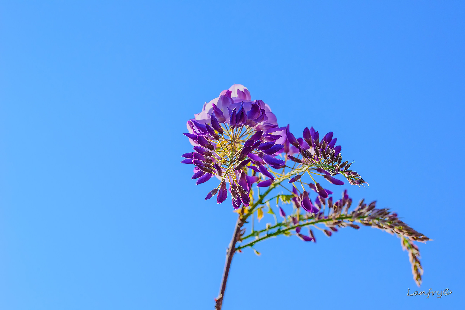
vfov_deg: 13.1
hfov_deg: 19.4
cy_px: 155
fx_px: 1357
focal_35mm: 105
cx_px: 232
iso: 400
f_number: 14
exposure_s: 1/800
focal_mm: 105
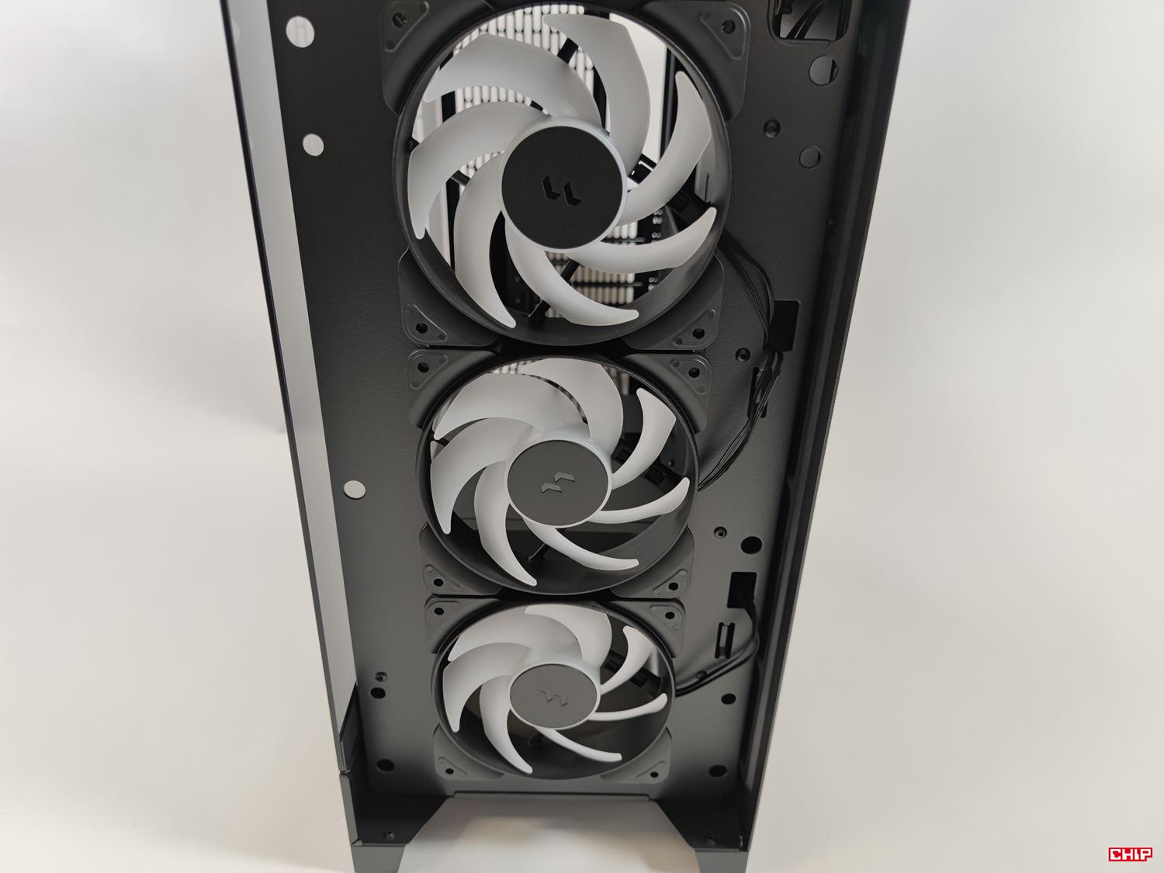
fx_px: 841
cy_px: 436
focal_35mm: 25
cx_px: 582
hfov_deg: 69.4
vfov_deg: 54.9
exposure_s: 1/100
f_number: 1.85
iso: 88
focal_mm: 6.78
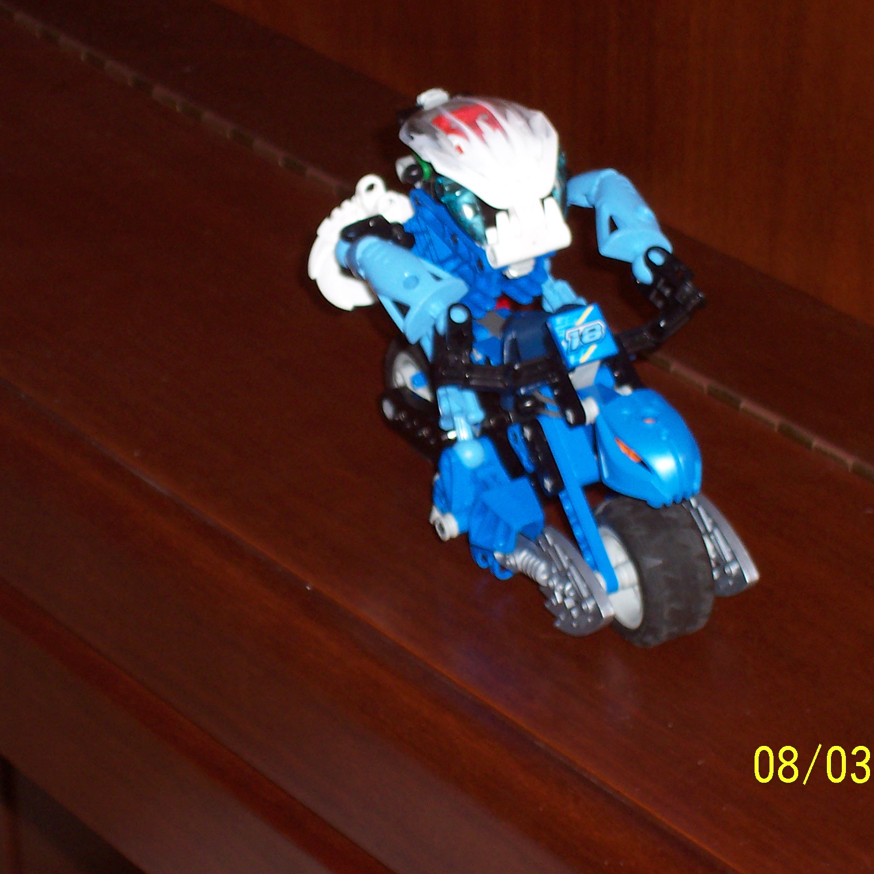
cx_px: 472
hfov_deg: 13.3
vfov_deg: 13.3
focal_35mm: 131
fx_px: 3742
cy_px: 437
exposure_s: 1/90
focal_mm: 16.8
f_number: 4.8
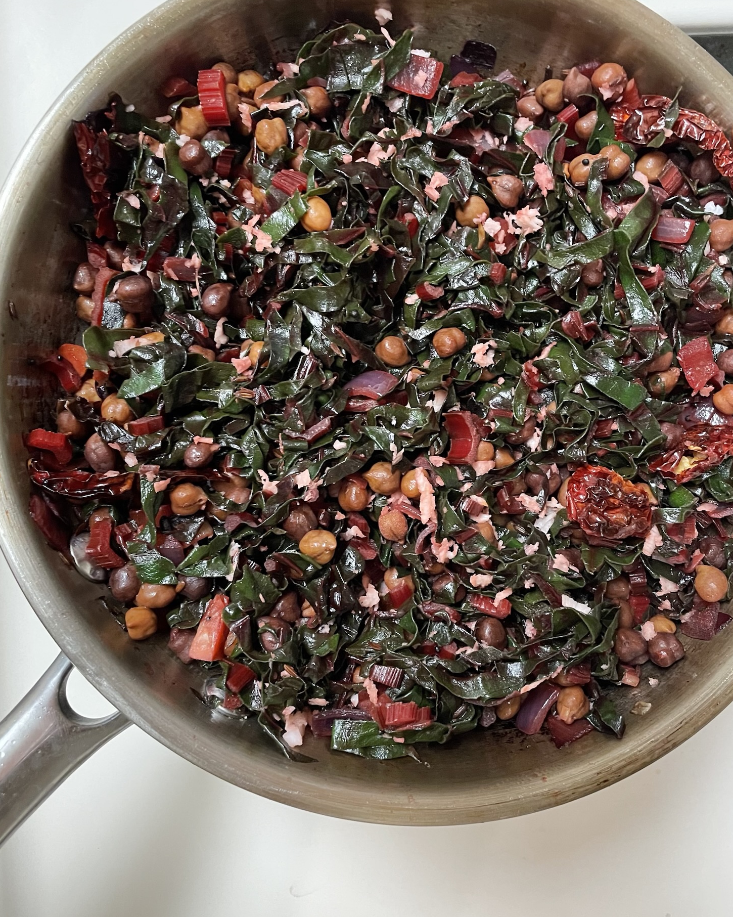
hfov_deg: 51.5
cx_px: 374
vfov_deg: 62.2
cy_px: 447
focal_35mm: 28
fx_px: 759
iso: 500
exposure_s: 1/30
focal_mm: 4.2
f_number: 1.6
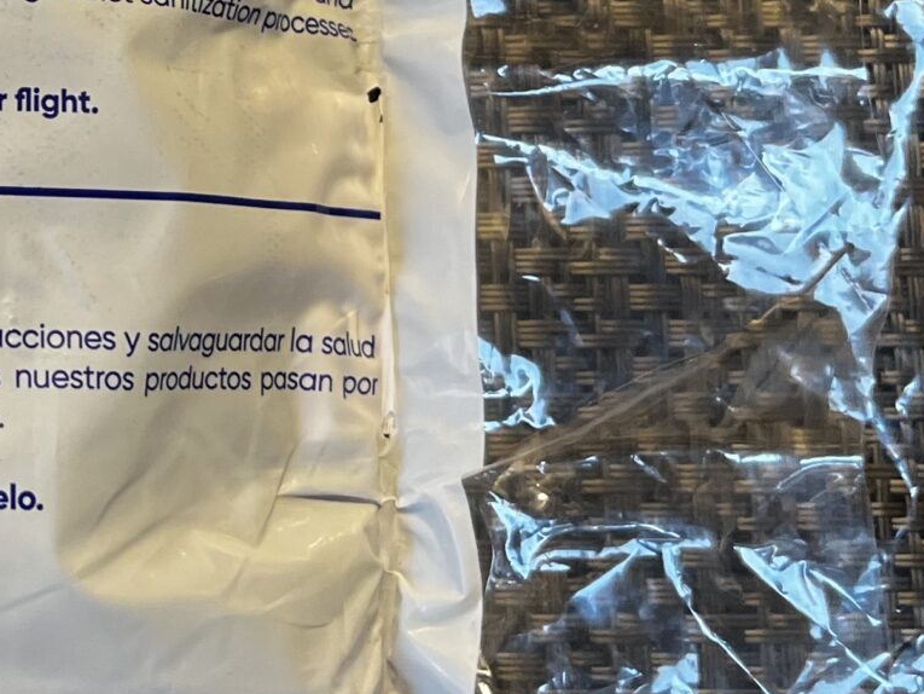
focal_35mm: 87
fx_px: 2323
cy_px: 68
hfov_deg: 20.6
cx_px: -268
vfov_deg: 16.7
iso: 125
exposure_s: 1/100
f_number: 1.6
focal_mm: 5.1
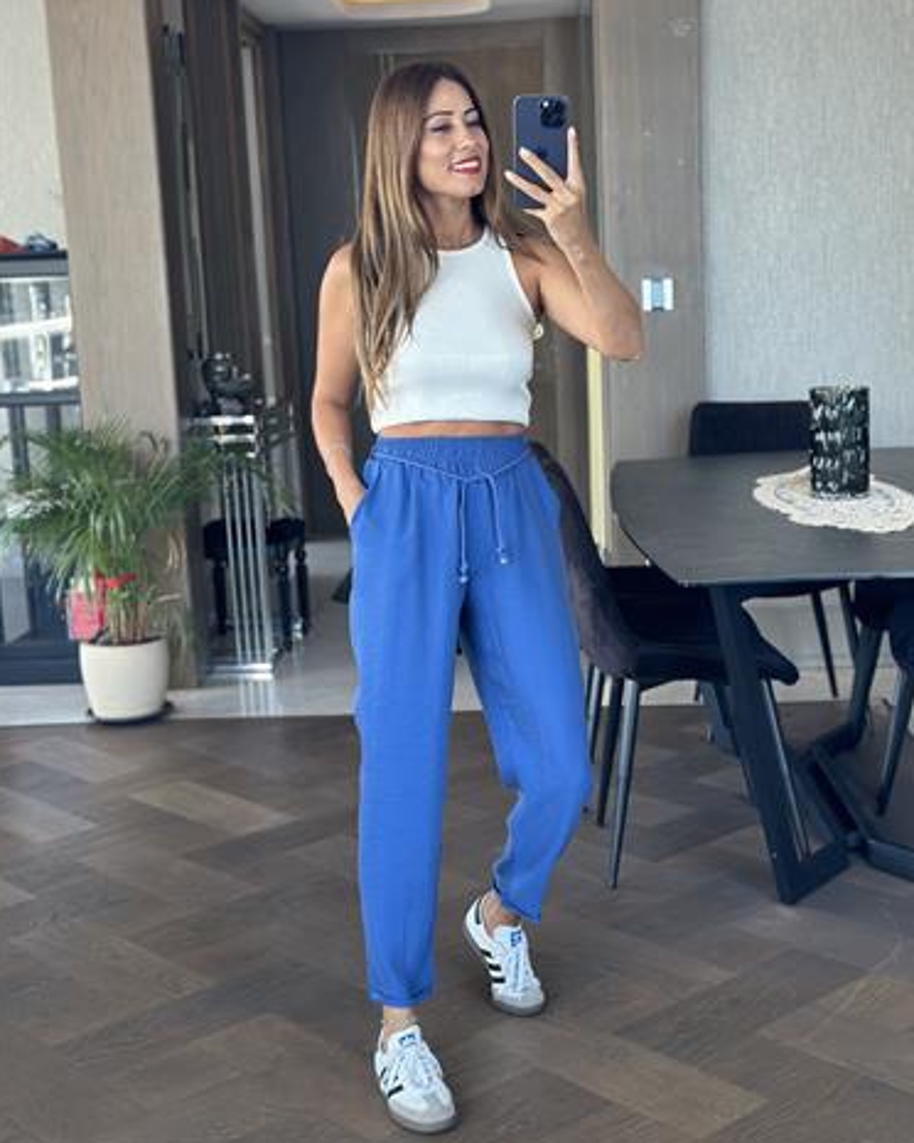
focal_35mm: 51
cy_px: 600
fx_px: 1724
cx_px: 457
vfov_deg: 36.6
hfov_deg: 29.7
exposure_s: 1/76
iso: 125
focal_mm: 6.86
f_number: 1.78
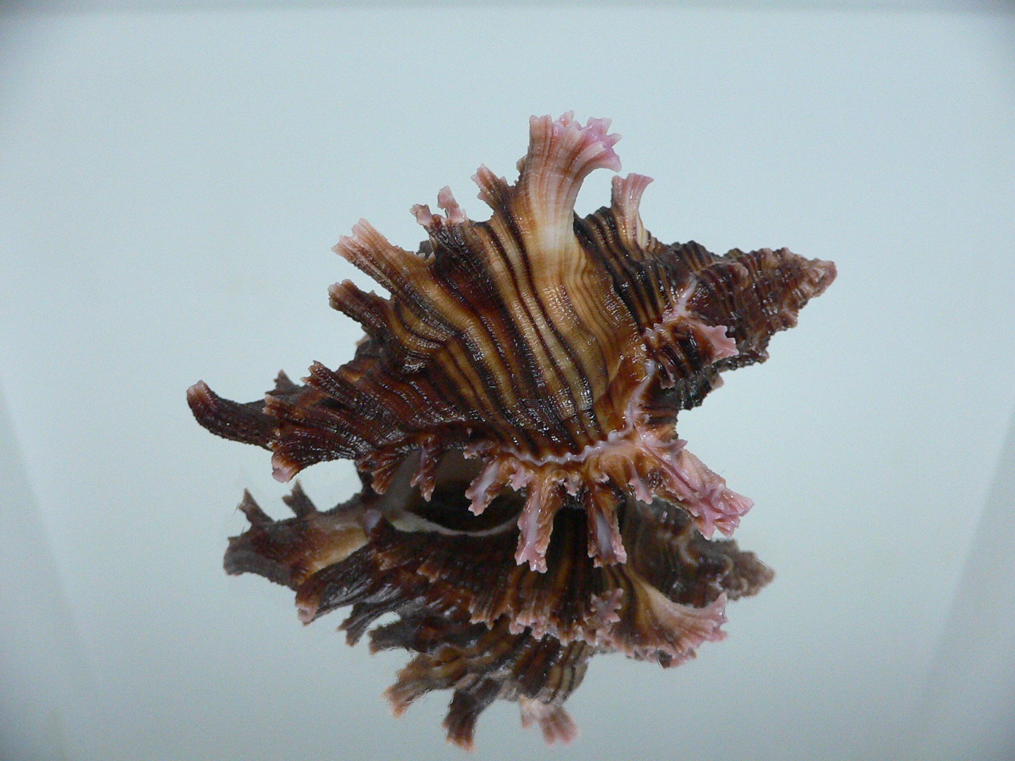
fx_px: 1026
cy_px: 380
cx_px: 508
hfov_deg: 52.6
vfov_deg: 40.7
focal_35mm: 35
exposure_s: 1/40
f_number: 2.8
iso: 200
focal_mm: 4.6
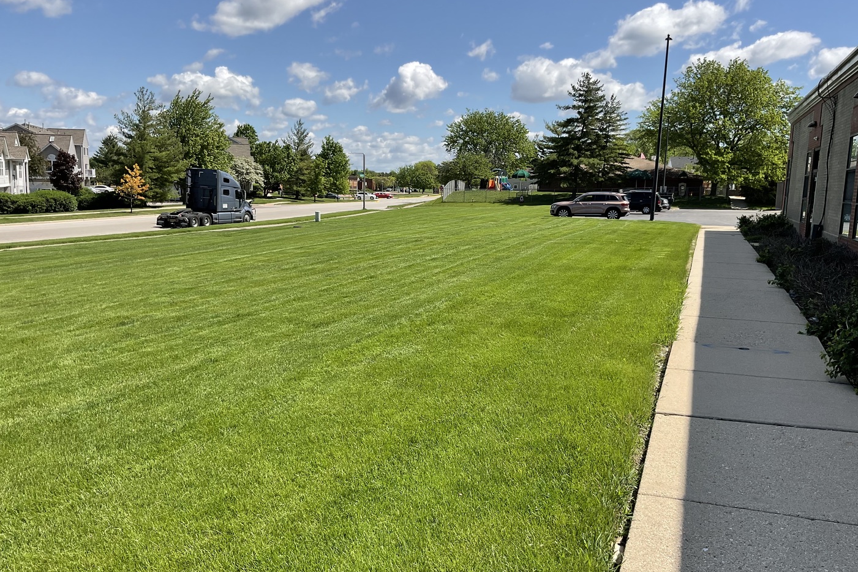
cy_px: 299
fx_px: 739
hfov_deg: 60.3
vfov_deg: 42.3
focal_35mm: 31
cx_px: 426
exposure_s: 1/1786
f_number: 1.8
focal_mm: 3
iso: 16
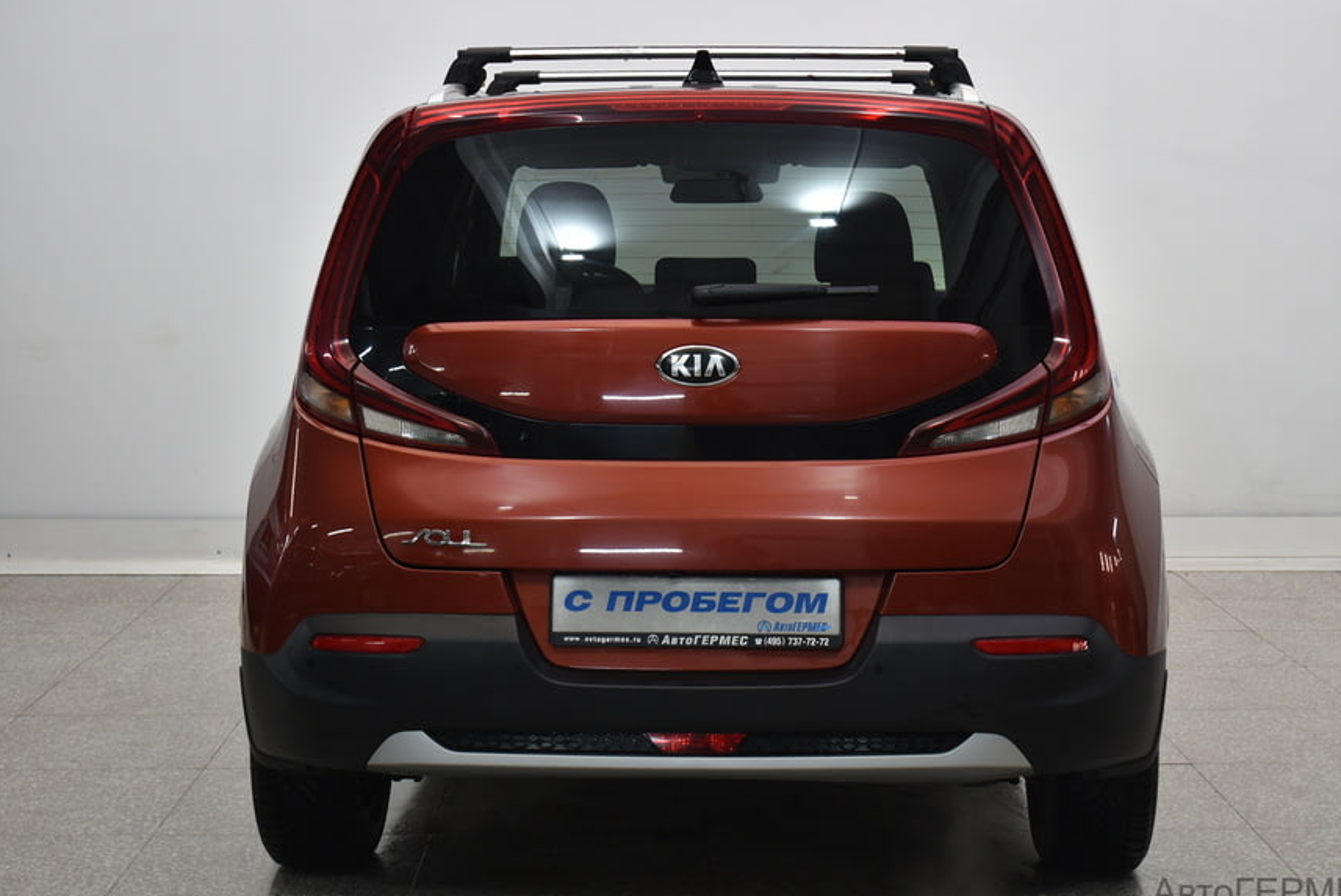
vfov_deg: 21.6
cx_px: 698
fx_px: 2349
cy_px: 452
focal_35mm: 63
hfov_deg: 31.9
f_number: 5
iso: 400
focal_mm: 40
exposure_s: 1/30
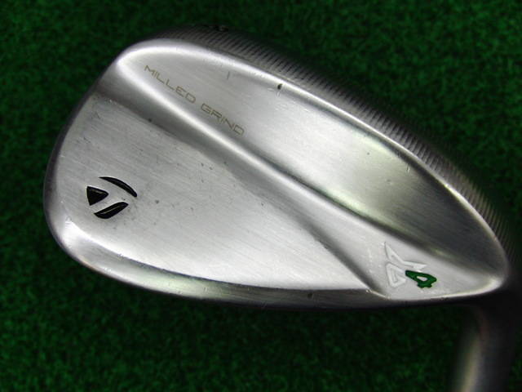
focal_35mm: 37
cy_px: 196
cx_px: 261
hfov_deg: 50.1
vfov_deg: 38.7
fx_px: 558
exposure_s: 1/80
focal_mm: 6.42
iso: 200
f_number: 3.6
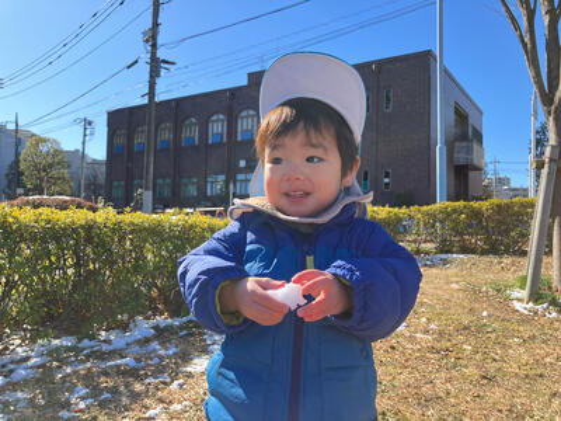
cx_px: 280
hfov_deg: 63.4
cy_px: 210
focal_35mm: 28
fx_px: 454
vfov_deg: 49.7
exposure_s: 1/852
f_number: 1.8
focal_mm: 3.99
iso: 32
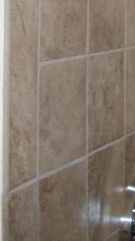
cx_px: 328
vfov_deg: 18.5
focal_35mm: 112
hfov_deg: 9.5
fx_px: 714
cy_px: -15
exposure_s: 1/30
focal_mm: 5.7
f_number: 2.9
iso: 80
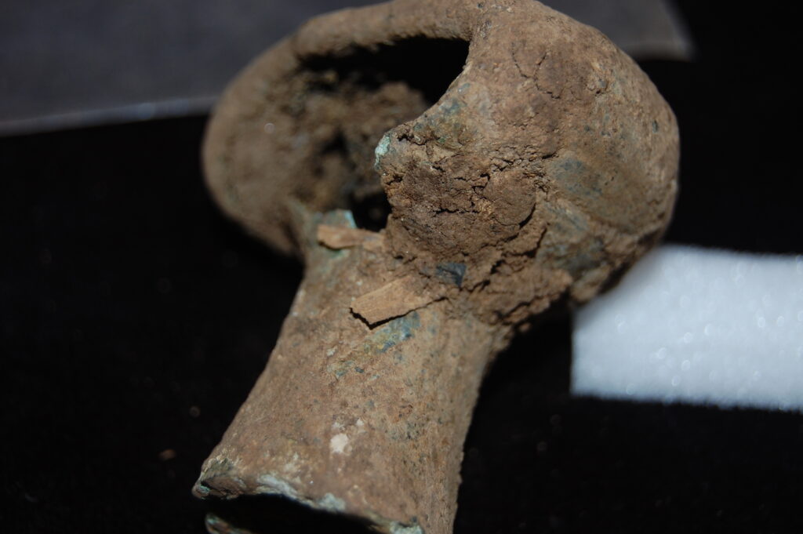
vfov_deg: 16.5
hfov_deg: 24.6
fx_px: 1839
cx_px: 402
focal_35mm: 82
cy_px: 267
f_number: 5.6
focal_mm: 55
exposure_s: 1/125
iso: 200
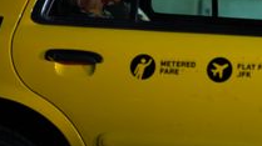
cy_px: 5
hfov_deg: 6.9
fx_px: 2172
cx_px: 283
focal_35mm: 313
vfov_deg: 3.9
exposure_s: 1/160
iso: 3200
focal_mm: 135
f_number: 2
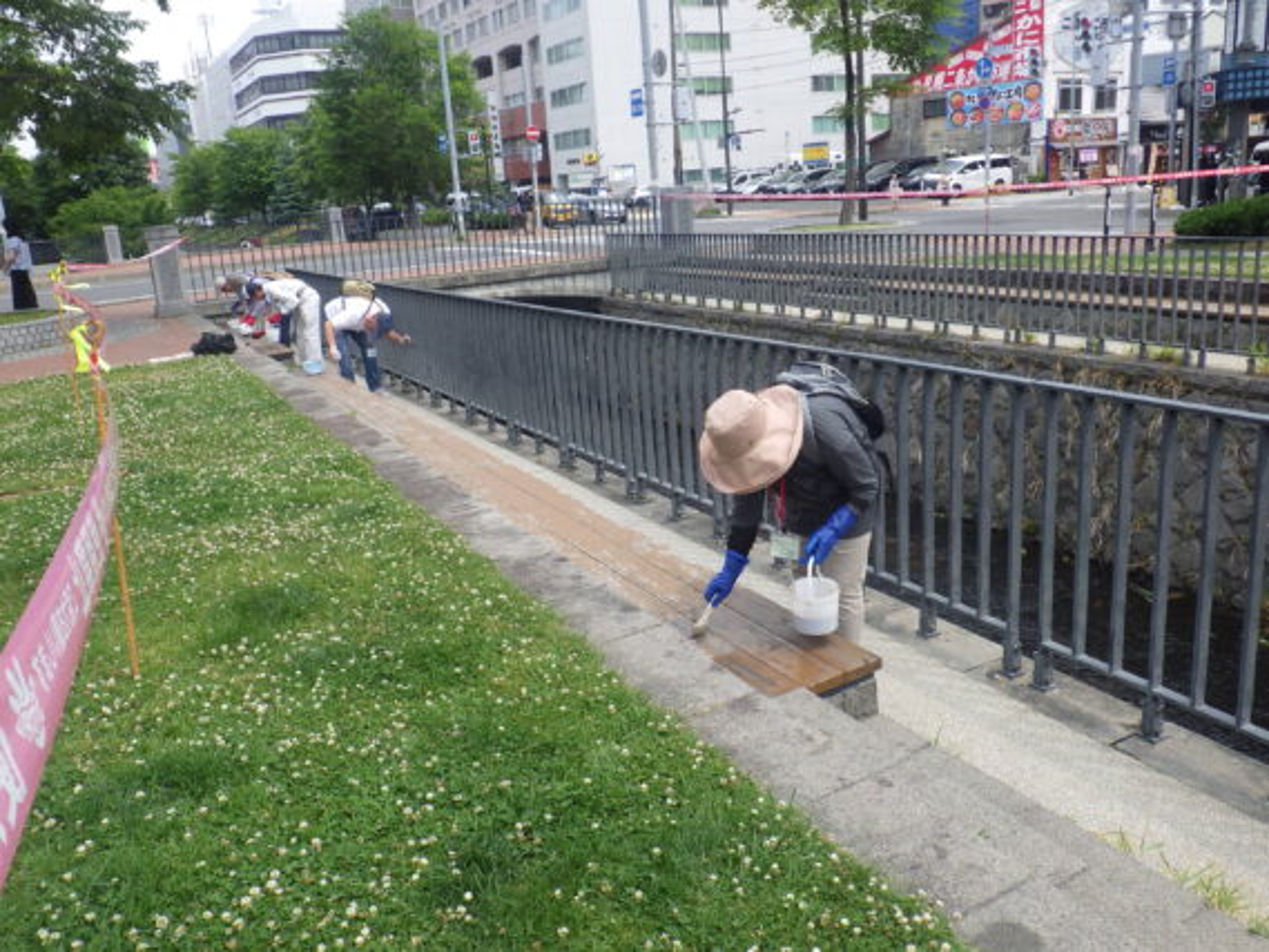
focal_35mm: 28
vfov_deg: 49.8
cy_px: 476
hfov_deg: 63.4
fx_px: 1027
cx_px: 634
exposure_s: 1/500
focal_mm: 5
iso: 125
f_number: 4.2
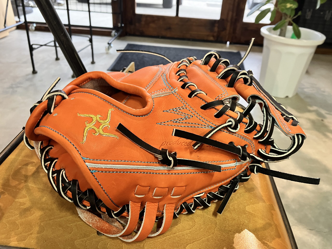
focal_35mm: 28
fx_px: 269
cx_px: 166
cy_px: 124
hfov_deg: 63.4
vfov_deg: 49.7
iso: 160
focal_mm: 3.99
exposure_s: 1/60
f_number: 1.8
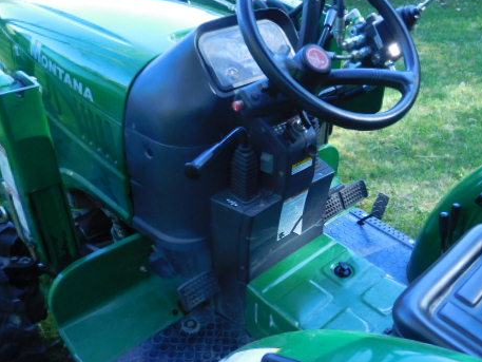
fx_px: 487
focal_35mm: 35
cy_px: 211
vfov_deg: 40.6
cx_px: 303
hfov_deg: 52.0
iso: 125
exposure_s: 1/60
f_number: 3.4
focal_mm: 4.5
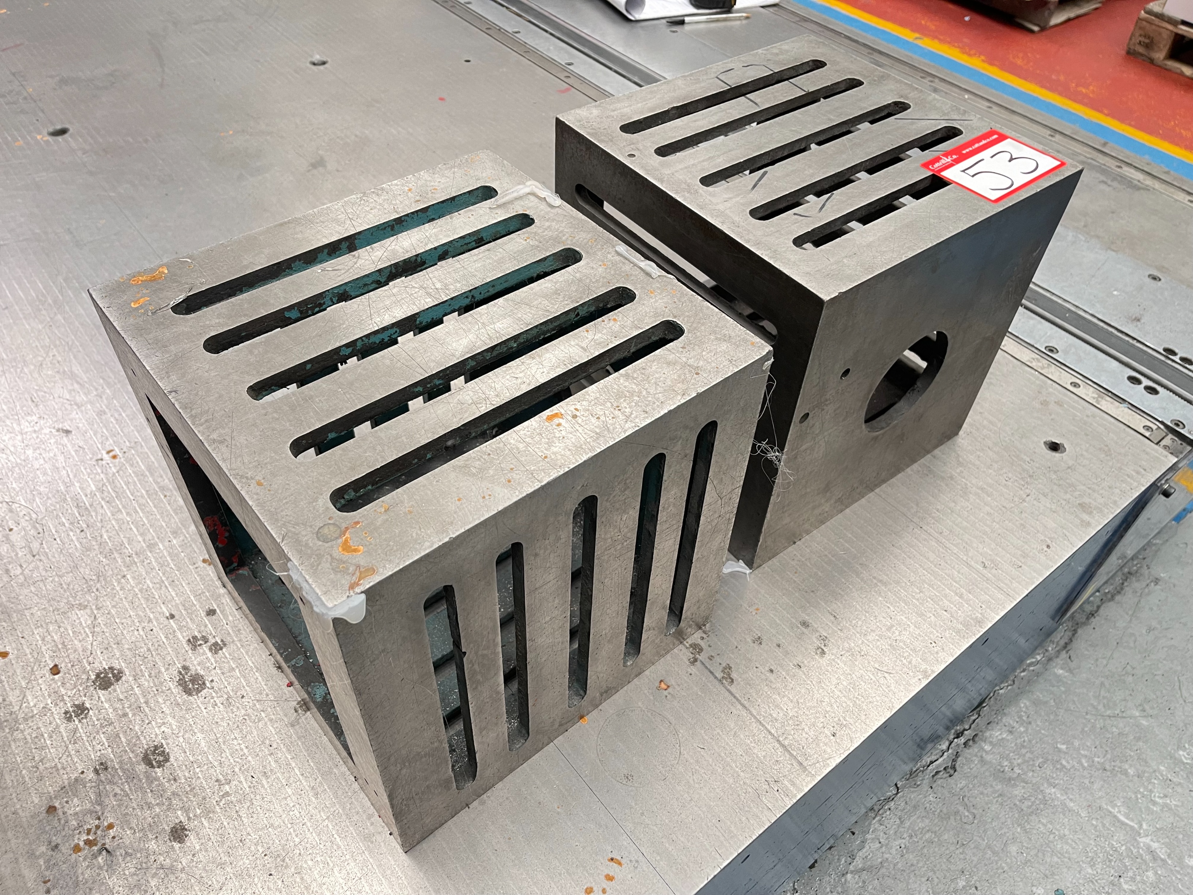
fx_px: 896
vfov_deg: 53.1
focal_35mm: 26
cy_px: 448
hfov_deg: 67.3
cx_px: 596
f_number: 1.6
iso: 125
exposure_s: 1/67
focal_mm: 5.1
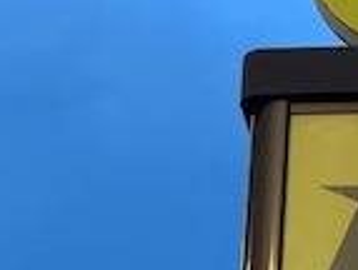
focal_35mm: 145
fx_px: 1503
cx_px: 451
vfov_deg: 10.3
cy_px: 90
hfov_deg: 13.2
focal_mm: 6
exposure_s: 1/50
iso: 320
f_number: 2
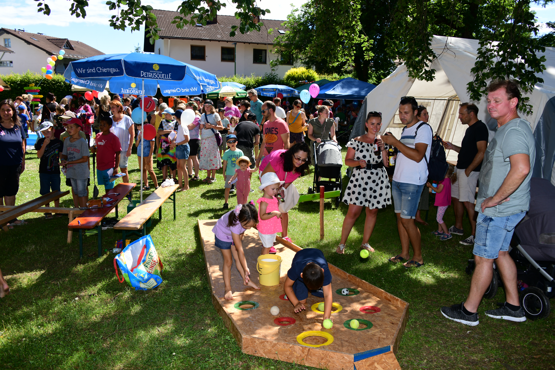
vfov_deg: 46.4
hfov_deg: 65.5
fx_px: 432
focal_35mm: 28
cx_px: 278
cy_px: 185
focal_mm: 28
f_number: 7.1
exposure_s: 1/250
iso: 180
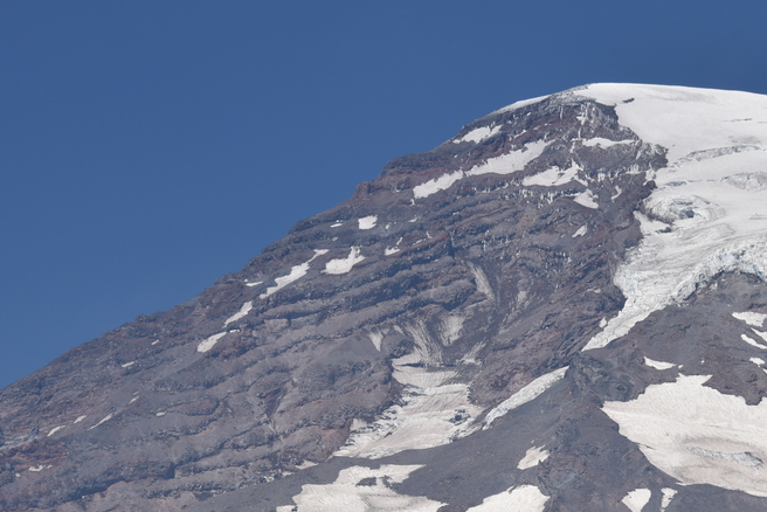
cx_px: 520
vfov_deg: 7.0
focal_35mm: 195
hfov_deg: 10.5
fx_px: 4156
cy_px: 487
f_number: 10
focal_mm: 100
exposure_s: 1/400
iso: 100
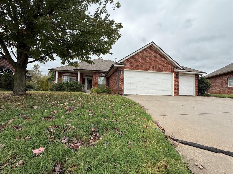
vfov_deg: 85.7
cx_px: 116
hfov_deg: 102.1
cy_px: 87
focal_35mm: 14
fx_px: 94
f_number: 2.2
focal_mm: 2.22
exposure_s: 1/717
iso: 50
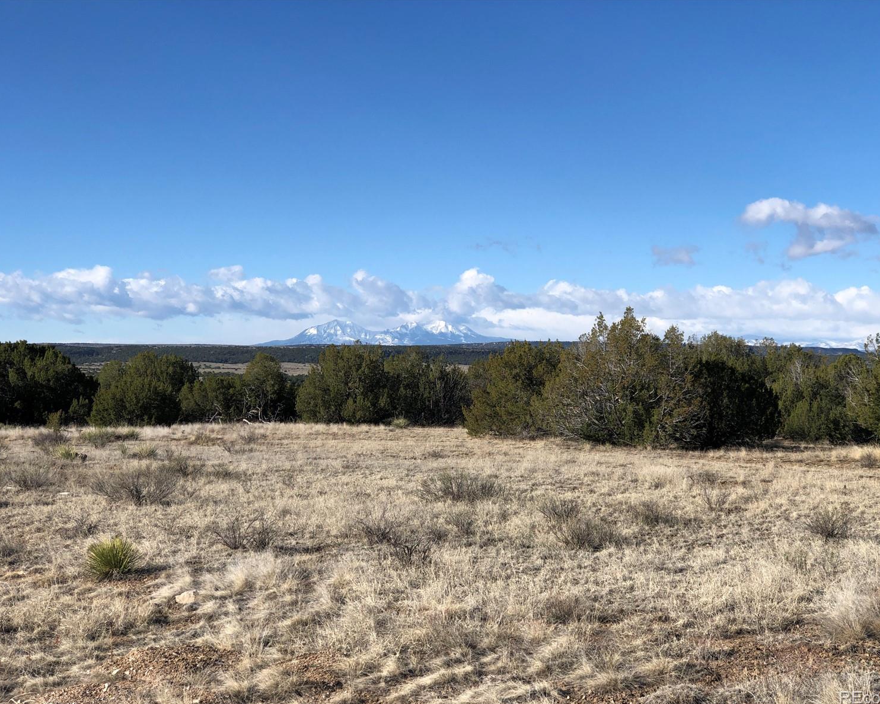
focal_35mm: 60
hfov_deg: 31.4
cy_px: 354
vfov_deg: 25.4
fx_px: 1563
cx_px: 461
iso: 20
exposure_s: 1/960
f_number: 2.8
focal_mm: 6.6
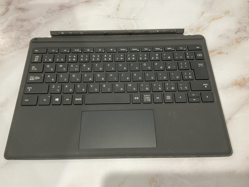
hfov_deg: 60.0
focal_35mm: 30
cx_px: 122
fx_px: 216
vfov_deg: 46.8
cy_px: 92
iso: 200
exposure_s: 1/60
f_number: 1.8
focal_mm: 3
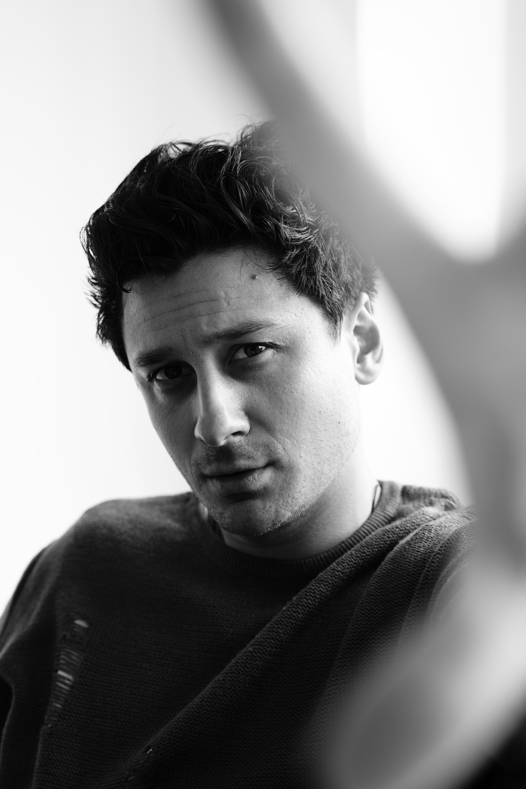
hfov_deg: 24.7
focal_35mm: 55
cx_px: 285
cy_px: 344
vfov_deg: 36.4
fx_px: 1199
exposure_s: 1/125
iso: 320
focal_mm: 47.6
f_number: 3.2
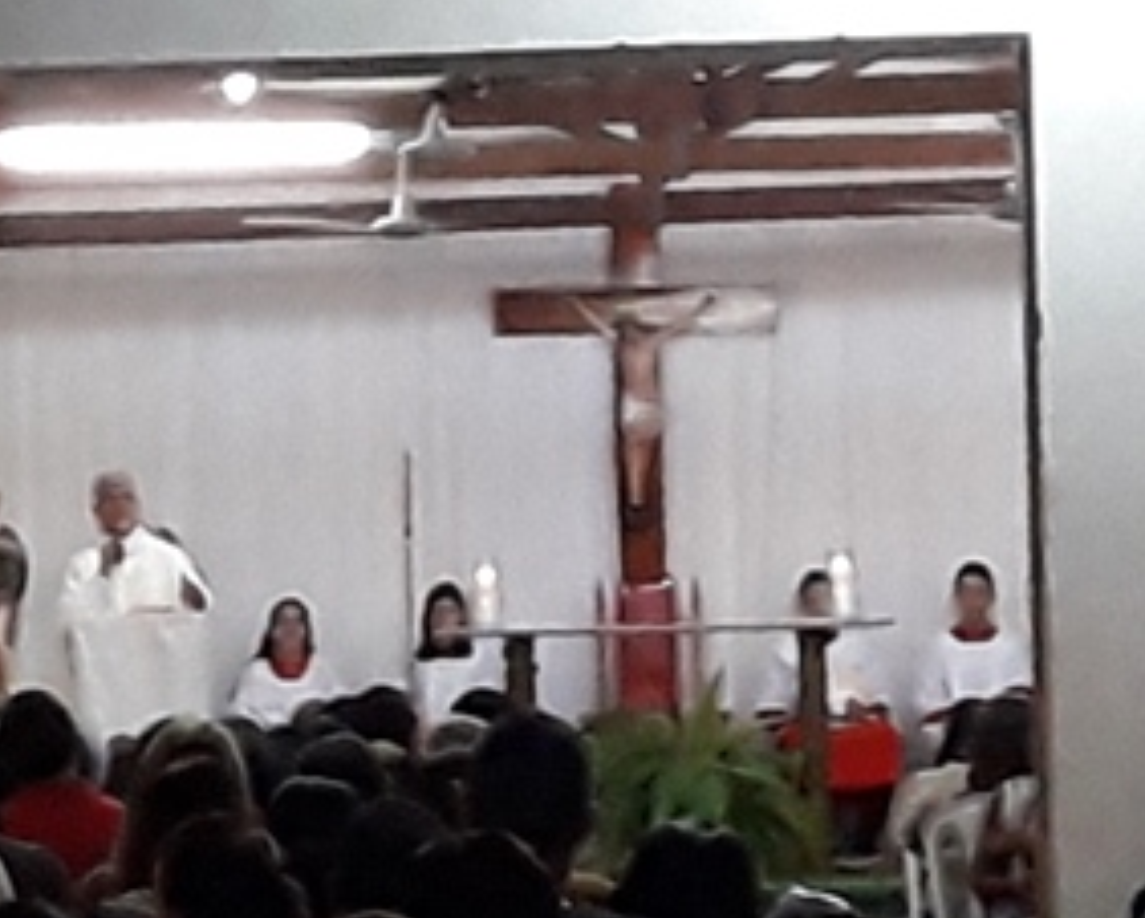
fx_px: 2102
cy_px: 621
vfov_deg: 24.5
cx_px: 223
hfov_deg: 29.7
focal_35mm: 62
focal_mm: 3.7
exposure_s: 1/24
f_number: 1.9
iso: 250
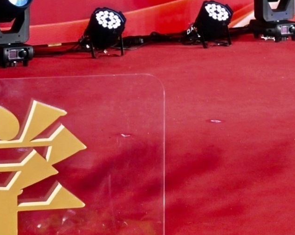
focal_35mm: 133
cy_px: -163
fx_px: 1161
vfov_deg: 11.0
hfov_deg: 14.2
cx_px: -17
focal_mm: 30
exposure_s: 1/250
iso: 320
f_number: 4.5
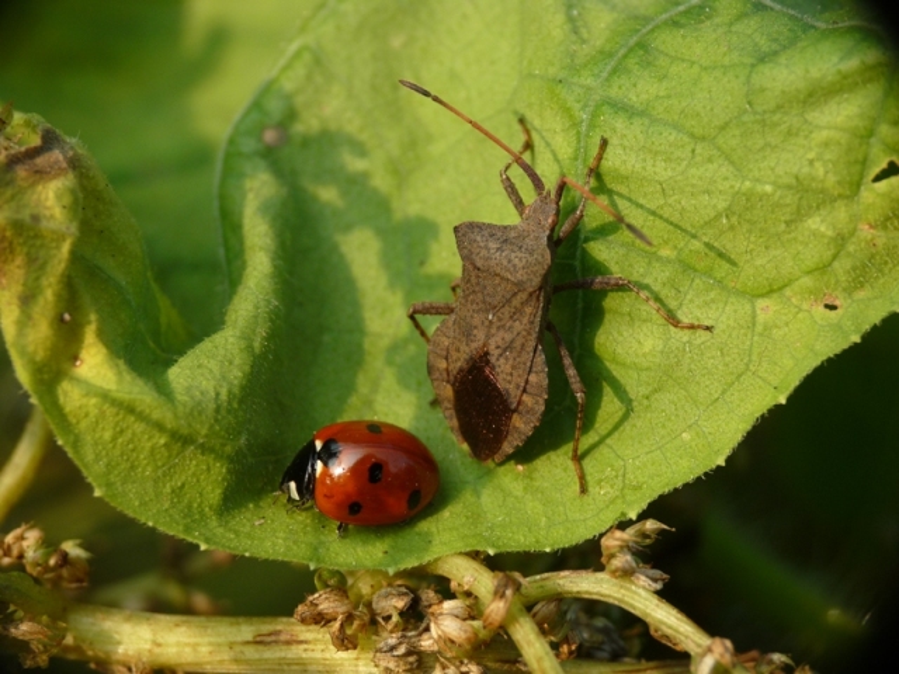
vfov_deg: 9.6
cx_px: 450
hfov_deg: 12.8
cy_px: 337
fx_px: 3999
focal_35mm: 154
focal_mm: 15.5
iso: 100
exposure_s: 1/250
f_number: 3.4
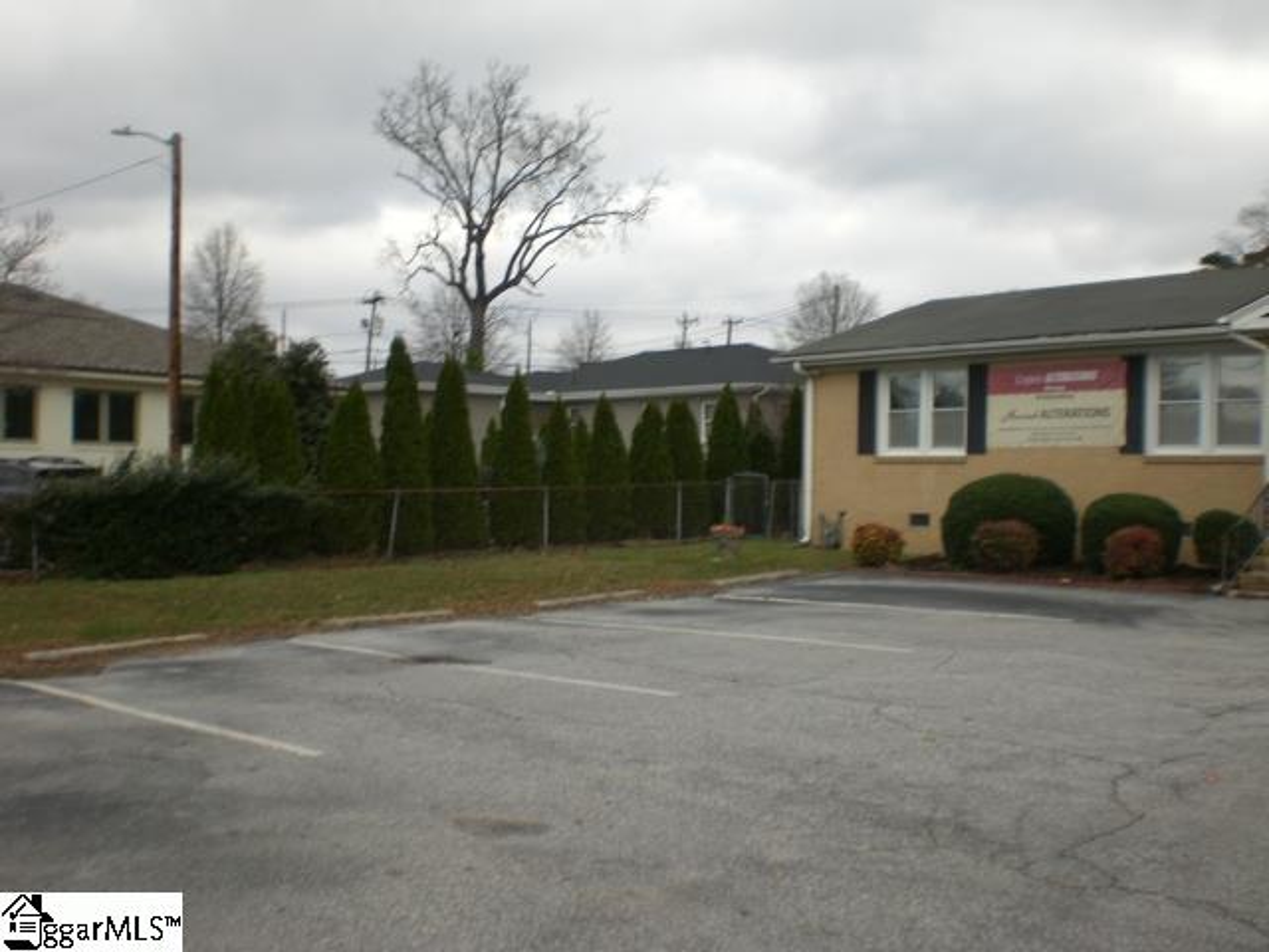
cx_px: 634
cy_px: 476
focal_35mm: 38
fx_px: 1393
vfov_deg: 37.7
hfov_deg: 49.0
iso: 50
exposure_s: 1/250
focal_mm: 6.3
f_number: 4.4
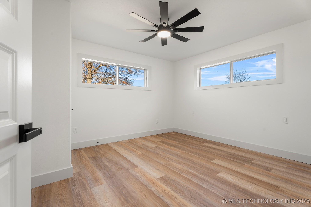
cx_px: 156
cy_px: 104
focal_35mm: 16
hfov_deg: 96.7
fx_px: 138
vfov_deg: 73.7
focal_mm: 16
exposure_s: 1/5
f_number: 9
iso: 250
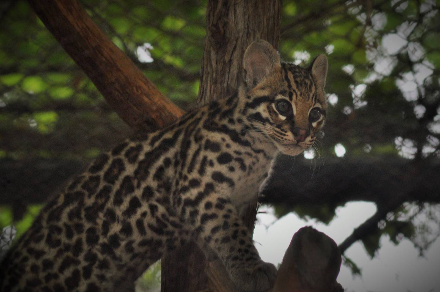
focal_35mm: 292
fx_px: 3571
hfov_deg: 7.1
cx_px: 220
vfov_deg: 4.7
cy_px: 146
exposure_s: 1/125
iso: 400
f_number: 7.1
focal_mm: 195
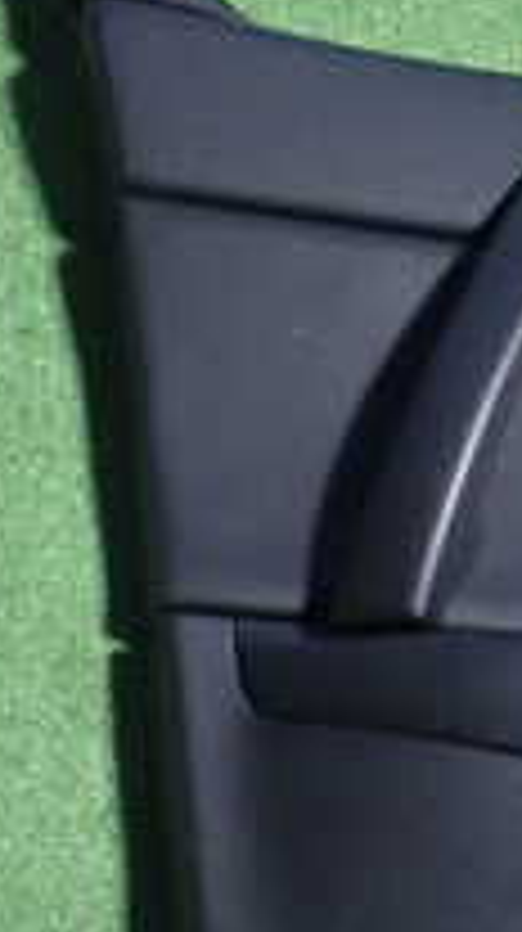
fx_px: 1950
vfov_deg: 26.9
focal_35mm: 79
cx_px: 634
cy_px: 477
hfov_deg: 14.7
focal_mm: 4.5
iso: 400
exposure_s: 1/30
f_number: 2
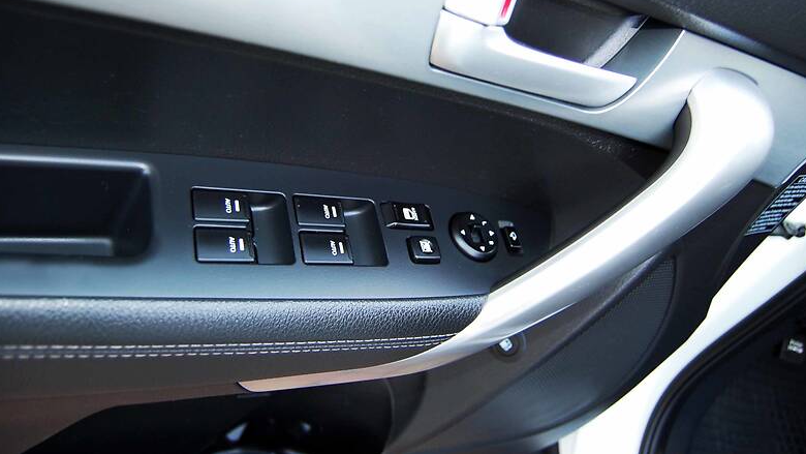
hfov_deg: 66.1
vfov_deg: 40.0
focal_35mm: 29
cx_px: 407
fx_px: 620
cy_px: 181
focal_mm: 18
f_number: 3.5
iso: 400
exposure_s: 1/60
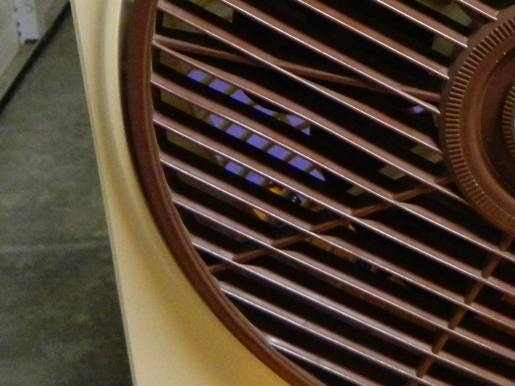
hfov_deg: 23.7
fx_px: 1145
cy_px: 11
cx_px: 567
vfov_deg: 18.7
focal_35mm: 77
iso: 400
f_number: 3.1
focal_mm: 4.5
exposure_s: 1/13
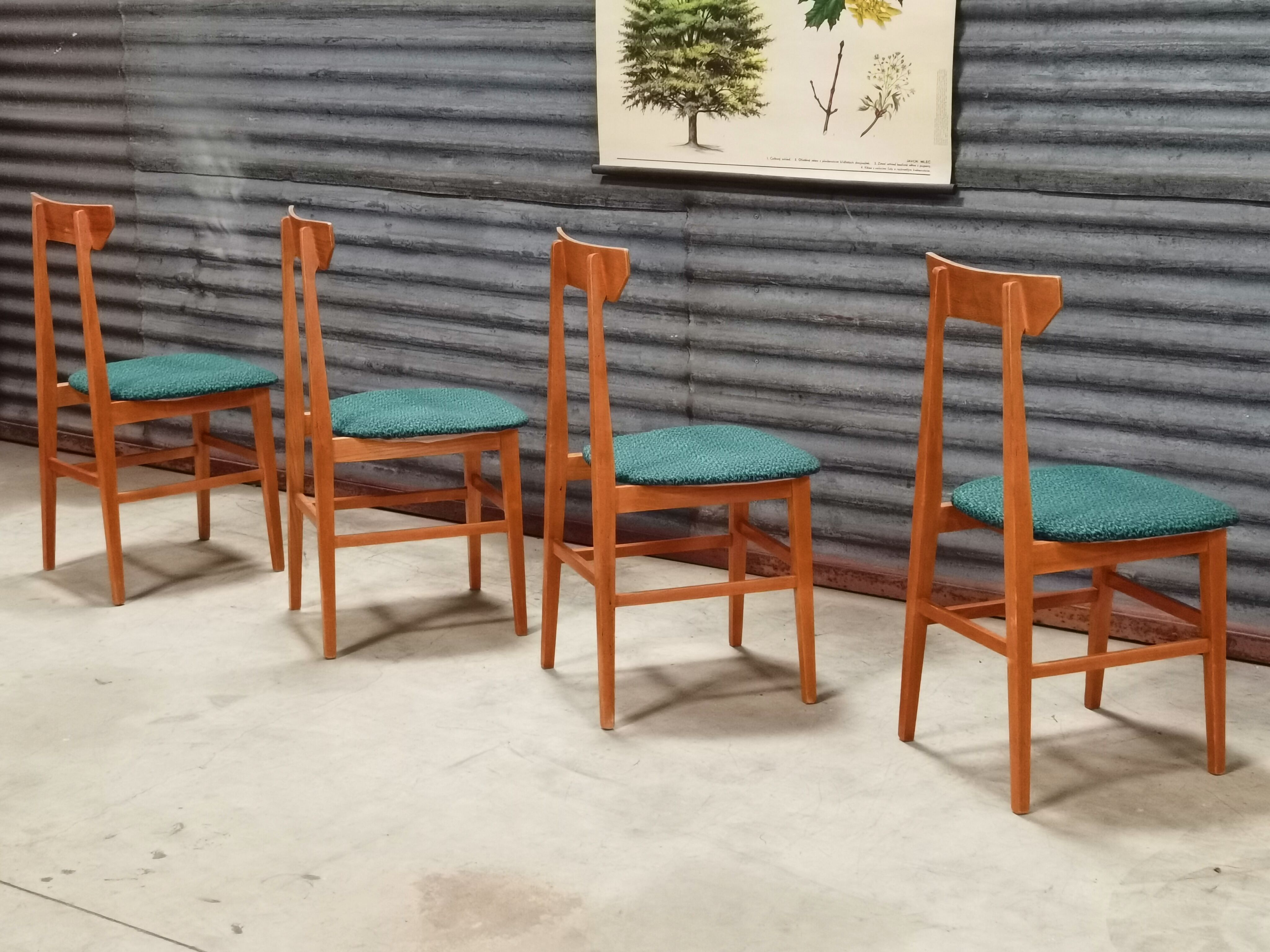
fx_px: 1981
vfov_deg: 27.0
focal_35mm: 54
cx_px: 635
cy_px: 476
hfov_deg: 35.5
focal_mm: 6.71
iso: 500
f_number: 1.9
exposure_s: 1/33.3
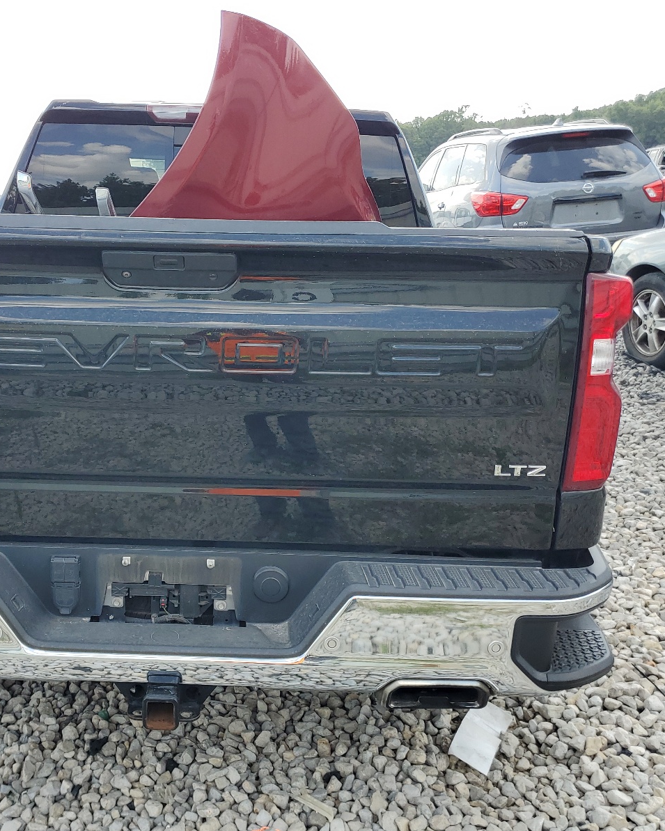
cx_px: 193
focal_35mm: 34
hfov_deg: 42.4
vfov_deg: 52.8
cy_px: 417
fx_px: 837
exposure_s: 1/714
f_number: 1.5
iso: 50
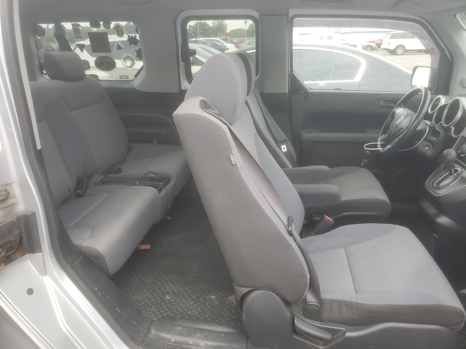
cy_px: 174
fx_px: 350
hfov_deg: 67.3
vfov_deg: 53.1
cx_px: 233
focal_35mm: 26
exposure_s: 1/120
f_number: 1.5
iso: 54
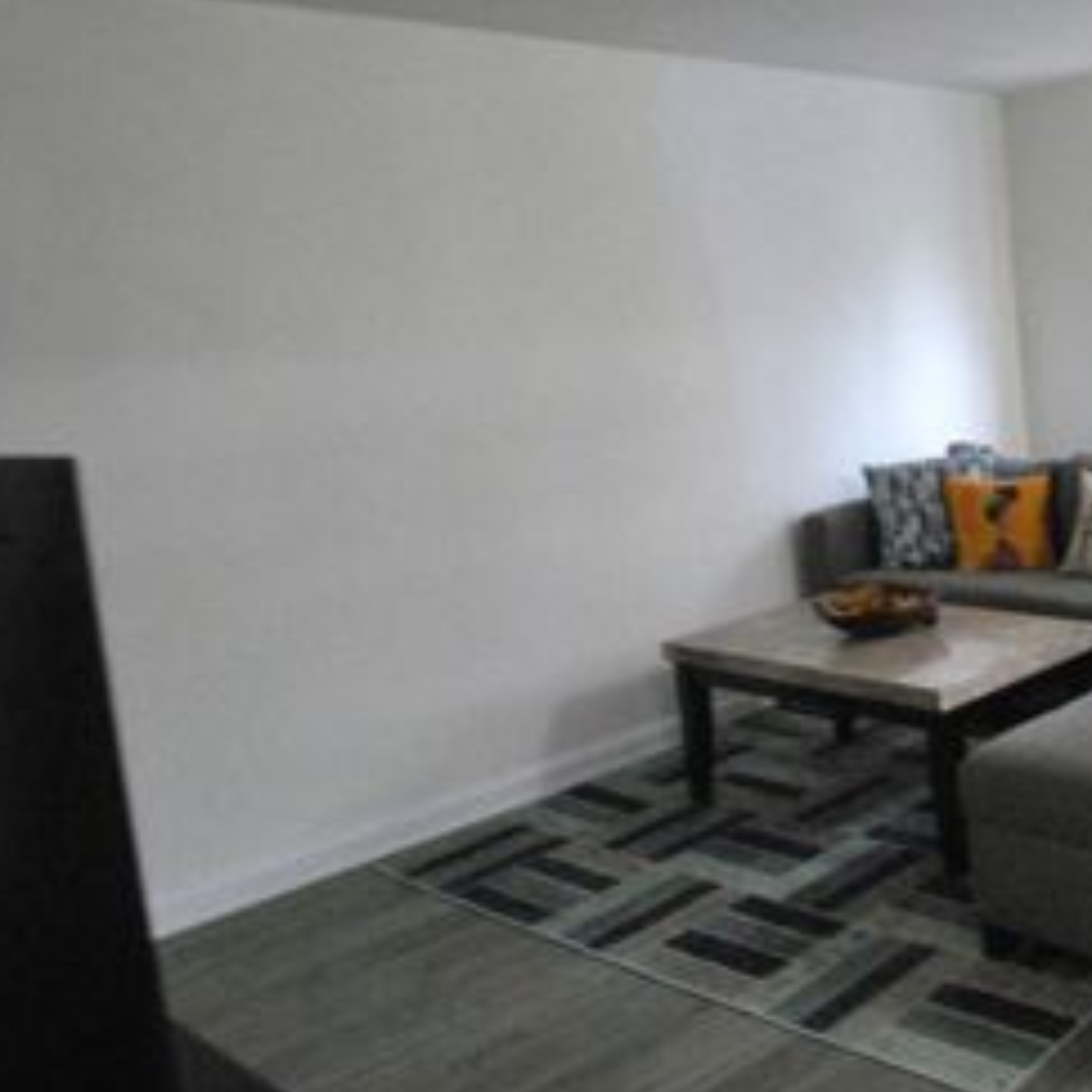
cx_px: 1061
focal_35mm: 29
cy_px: 454
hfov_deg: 47.6
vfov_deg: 55.5
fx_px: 1031
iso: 1600
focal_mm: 11
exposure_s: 1/30
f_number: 6.3
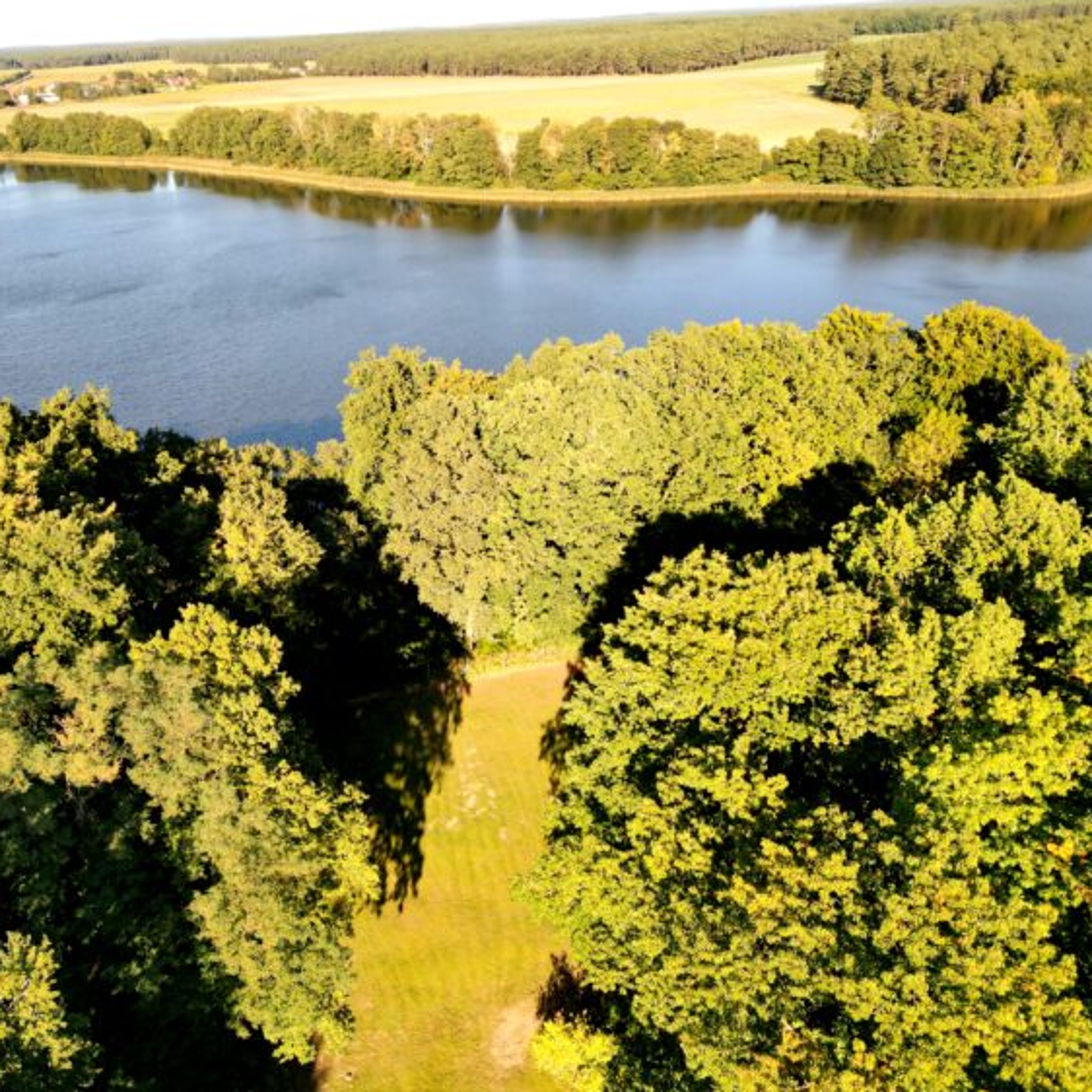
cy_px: 544
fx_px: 1035
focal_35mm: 29
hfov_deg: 54.7
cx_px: 383
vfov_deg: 55.6
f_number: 1.7
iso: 110
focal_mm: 6.72
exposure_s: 1/1500
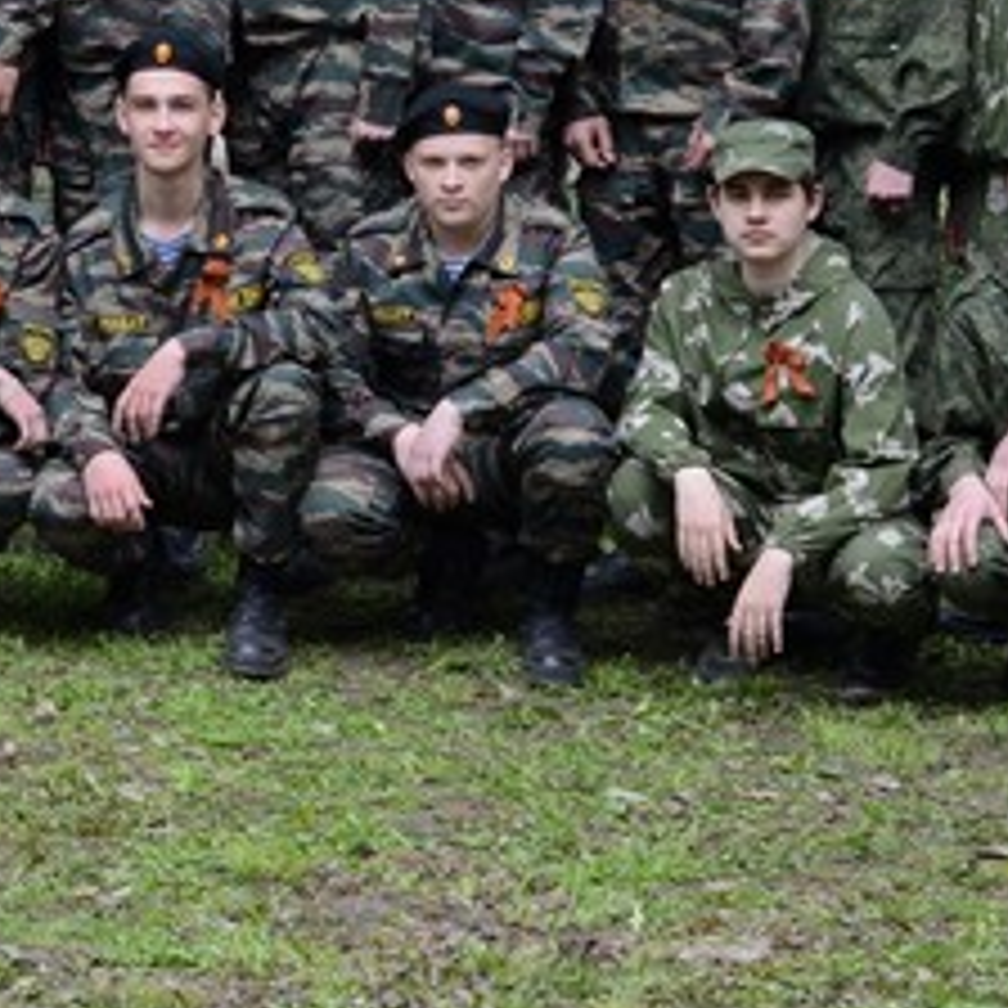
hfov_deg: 11.2
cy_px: -16
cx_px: -288
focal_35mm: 152
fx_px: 5008
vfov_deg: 11.4
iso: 640
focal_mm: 50
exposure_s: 1/500
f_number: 5.6
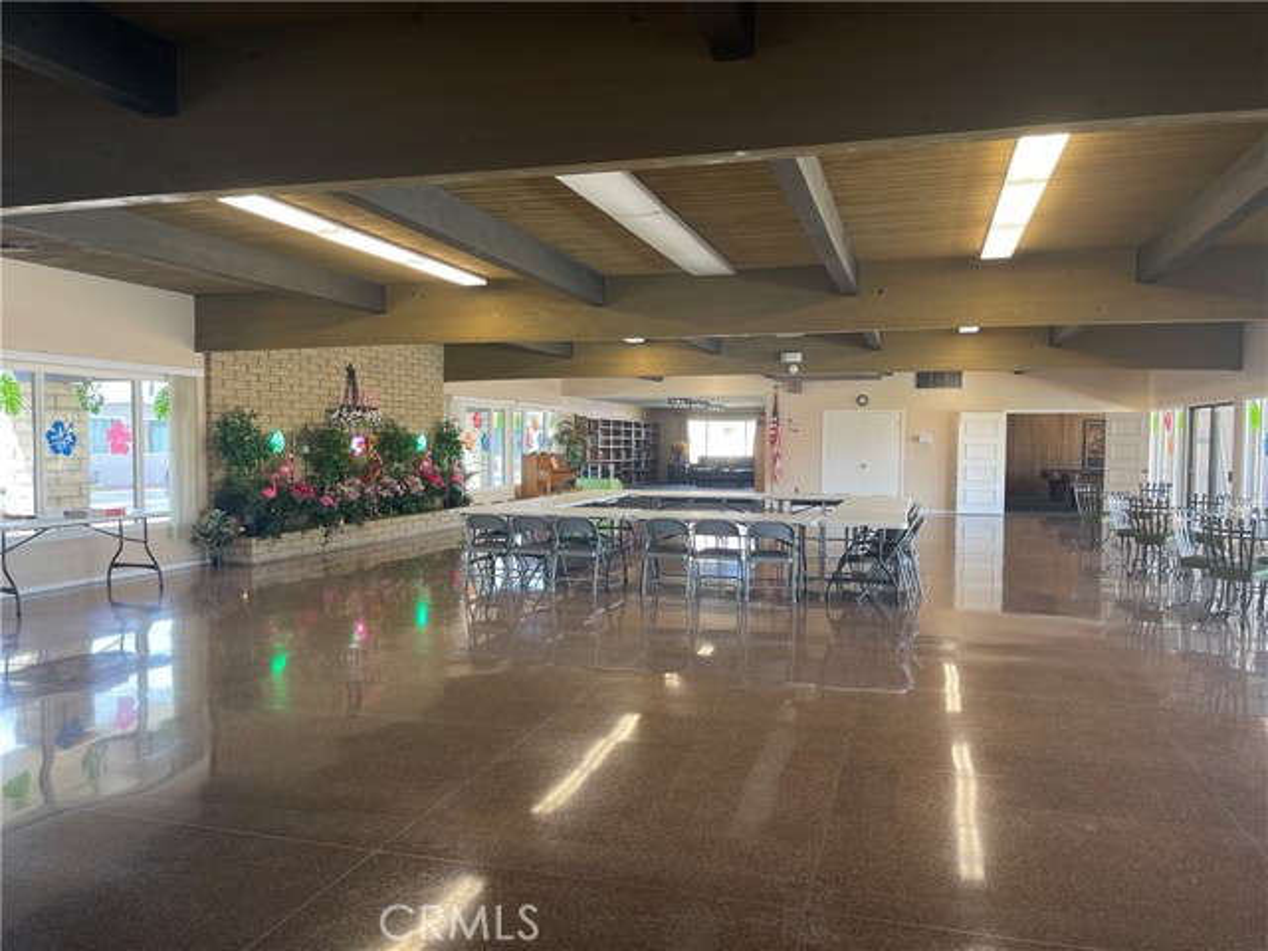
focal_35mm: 25
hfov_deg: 69.4
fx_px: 916
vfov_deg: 54.9
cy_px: 476
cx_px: 634
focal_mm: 5.1
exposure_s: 1/120
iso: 125
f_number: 1.6
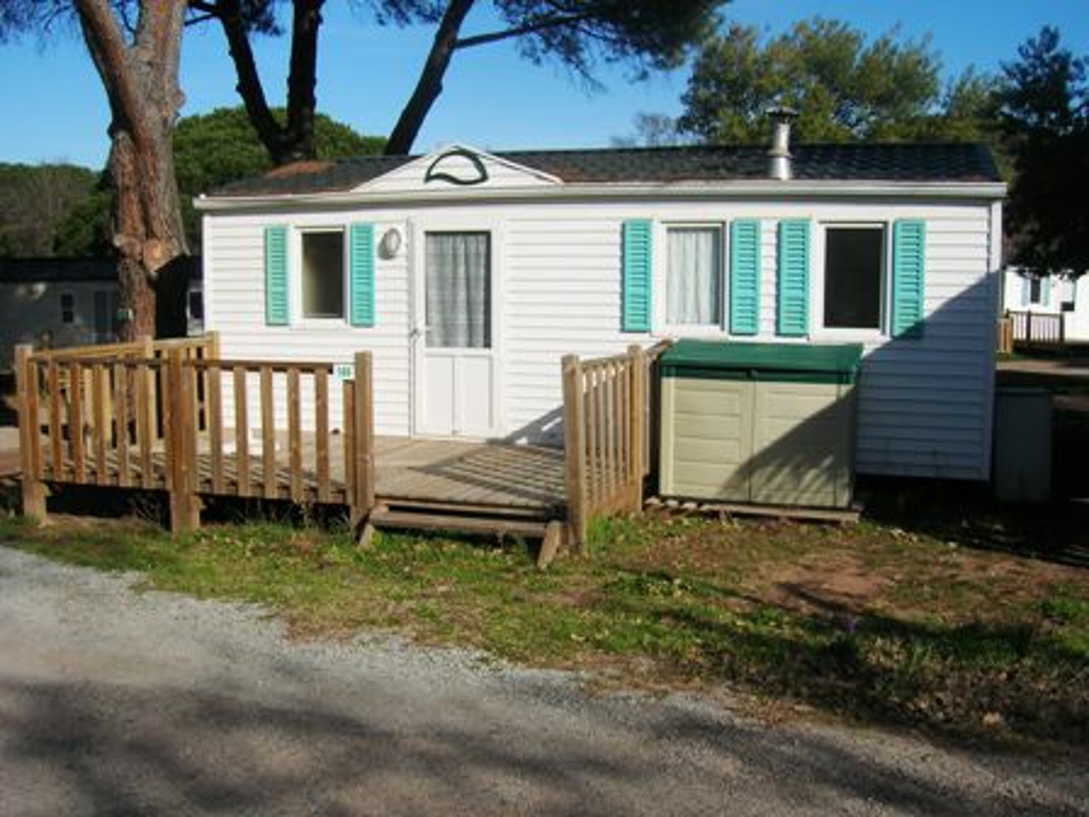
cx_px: 544
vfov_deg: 41.8
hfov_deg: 54.0
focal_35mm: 34
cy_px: 408
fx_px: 1070
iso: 50
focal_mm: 5.7
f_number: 4.9
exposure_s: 1/626
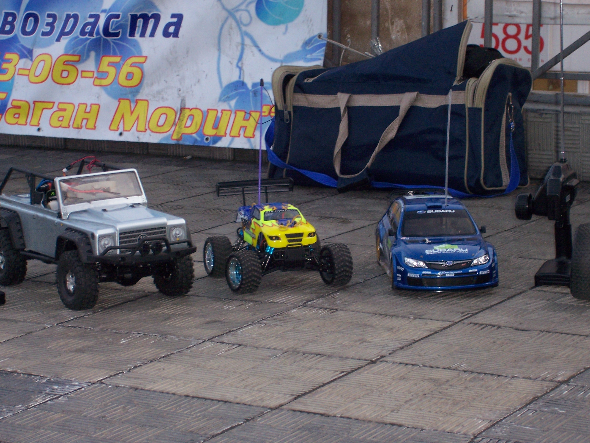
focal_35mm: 108
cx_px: 295
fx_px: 1841
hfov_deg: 18.2
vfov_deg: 13.7
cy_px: 222
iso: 200
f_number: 4.8
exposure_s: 1/125
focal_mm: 18.6
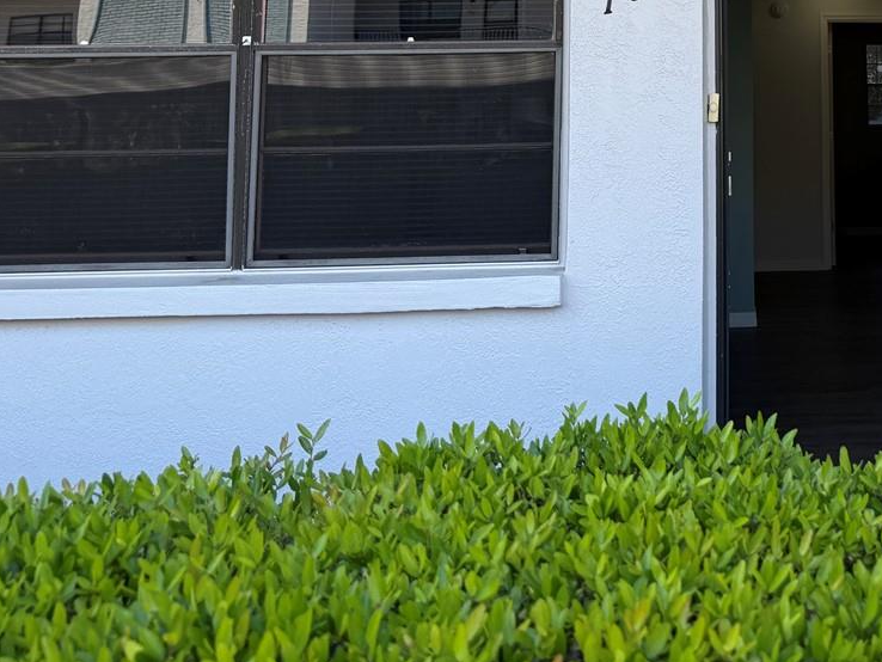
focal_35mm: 52
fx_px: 1325
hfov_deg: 34.7
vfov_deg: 26.1
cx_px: 800
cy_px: -50
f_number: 1.78
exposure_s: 1/622
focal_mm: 6.76
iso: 80
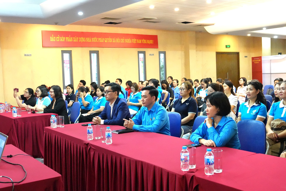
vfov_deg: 31.9
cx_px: 143
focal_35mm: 42
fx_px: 334
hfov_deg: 46.4
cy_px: 96
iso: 6400
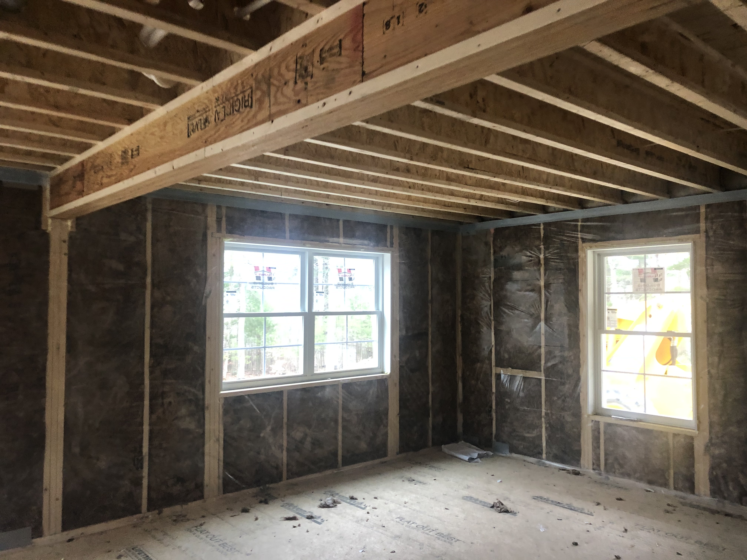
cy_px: 280
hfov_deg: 63.4
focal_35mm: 28
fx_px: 604
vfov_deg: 49.7
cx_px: 374
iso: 50
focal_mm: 3.99
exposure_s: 1/15
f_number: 1.8
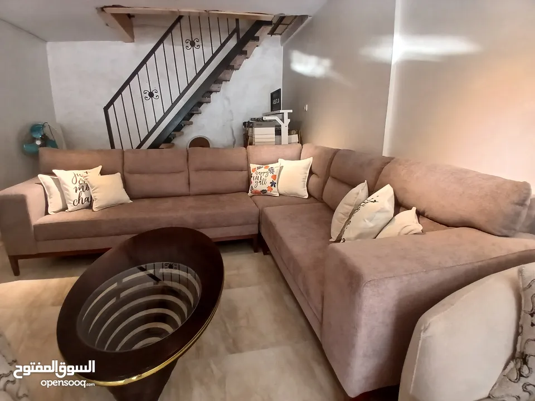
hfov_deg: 91.0
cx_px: 268
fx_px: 263
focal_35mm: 17
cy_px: 200
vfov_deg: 74.7
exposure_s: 1/50
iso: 100
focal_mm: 1.4
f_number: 2.2
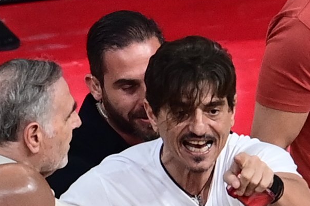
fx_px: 8266
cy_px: 224
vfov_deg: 1.4
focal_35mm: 960
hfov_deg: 2.1
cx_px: 122
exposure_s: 1/1000
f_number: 3.2
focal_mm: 400
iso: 2000
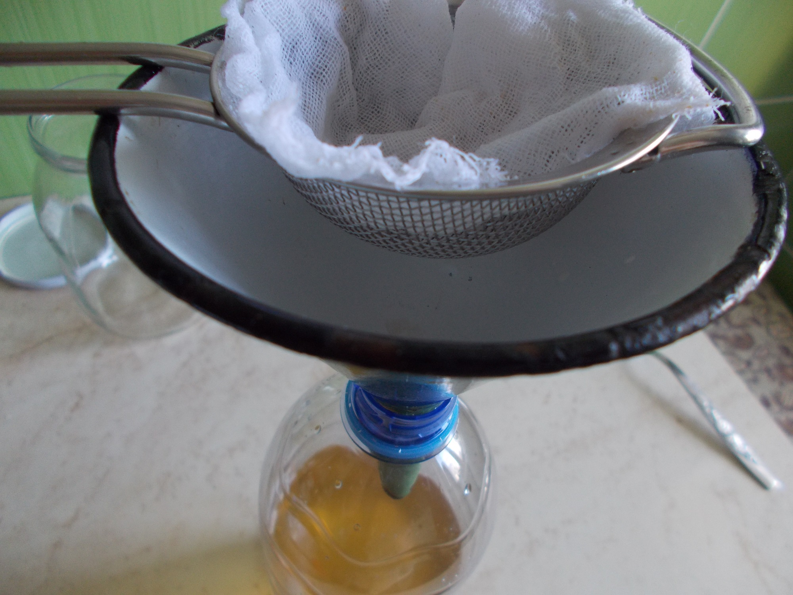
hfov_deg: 67.3
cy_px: 298
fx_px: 596
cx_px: 396
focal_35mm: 26
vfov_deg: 53.1
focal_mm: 4.6
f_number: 3.2
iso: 160
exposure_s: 1/25
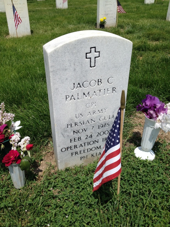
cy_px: 114
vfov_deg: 52.6
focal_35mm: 35
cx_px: 85
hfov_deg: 40.7
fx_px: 229
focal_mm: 4.28
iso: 50
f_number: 2.4
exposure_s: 1/2404
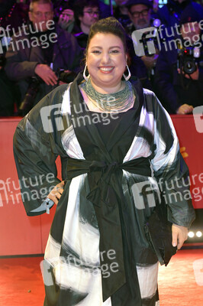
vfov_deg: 28.9
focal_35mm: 70
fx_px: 593
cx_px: 102
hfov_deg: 19.4
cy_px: 153
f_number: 5.6
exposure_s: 1/250
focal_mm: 70
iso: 1600
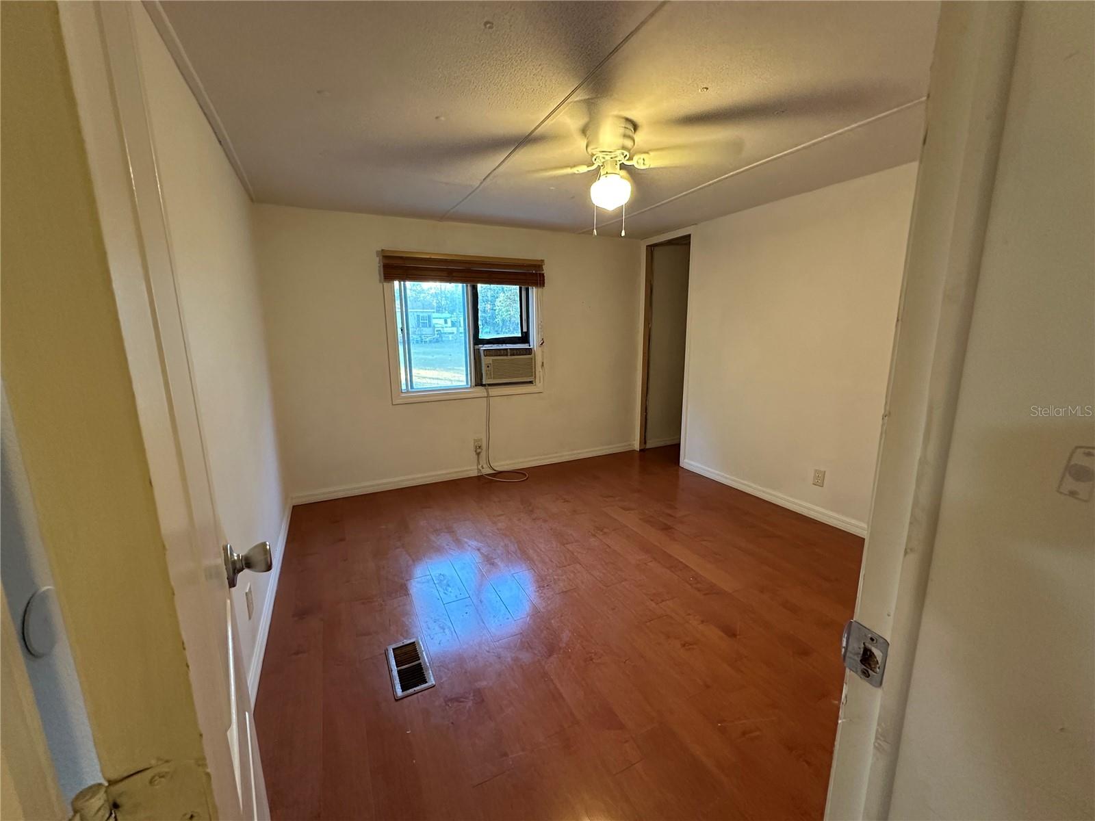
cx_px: 548
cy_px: 410
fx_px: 443
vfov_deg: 85.7
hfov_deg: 102.1
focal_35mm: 14
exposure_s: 1/60
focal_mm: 2.22
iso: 400
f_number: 2.2
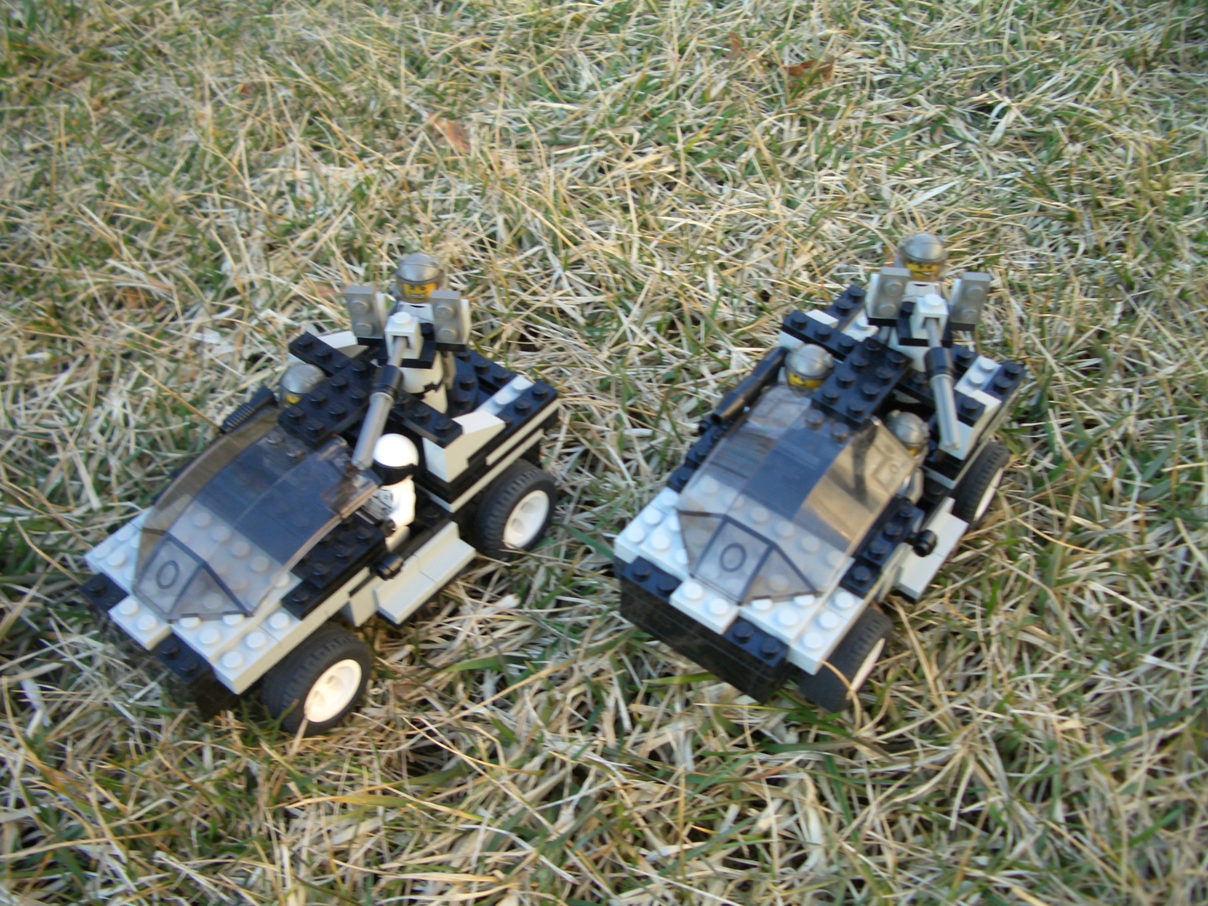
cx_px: 604
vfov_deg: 40.7
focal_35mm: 35
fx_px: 1221
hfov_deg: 52.6
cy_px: 453
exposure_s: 1/60
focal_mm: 5.8
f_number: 2.6
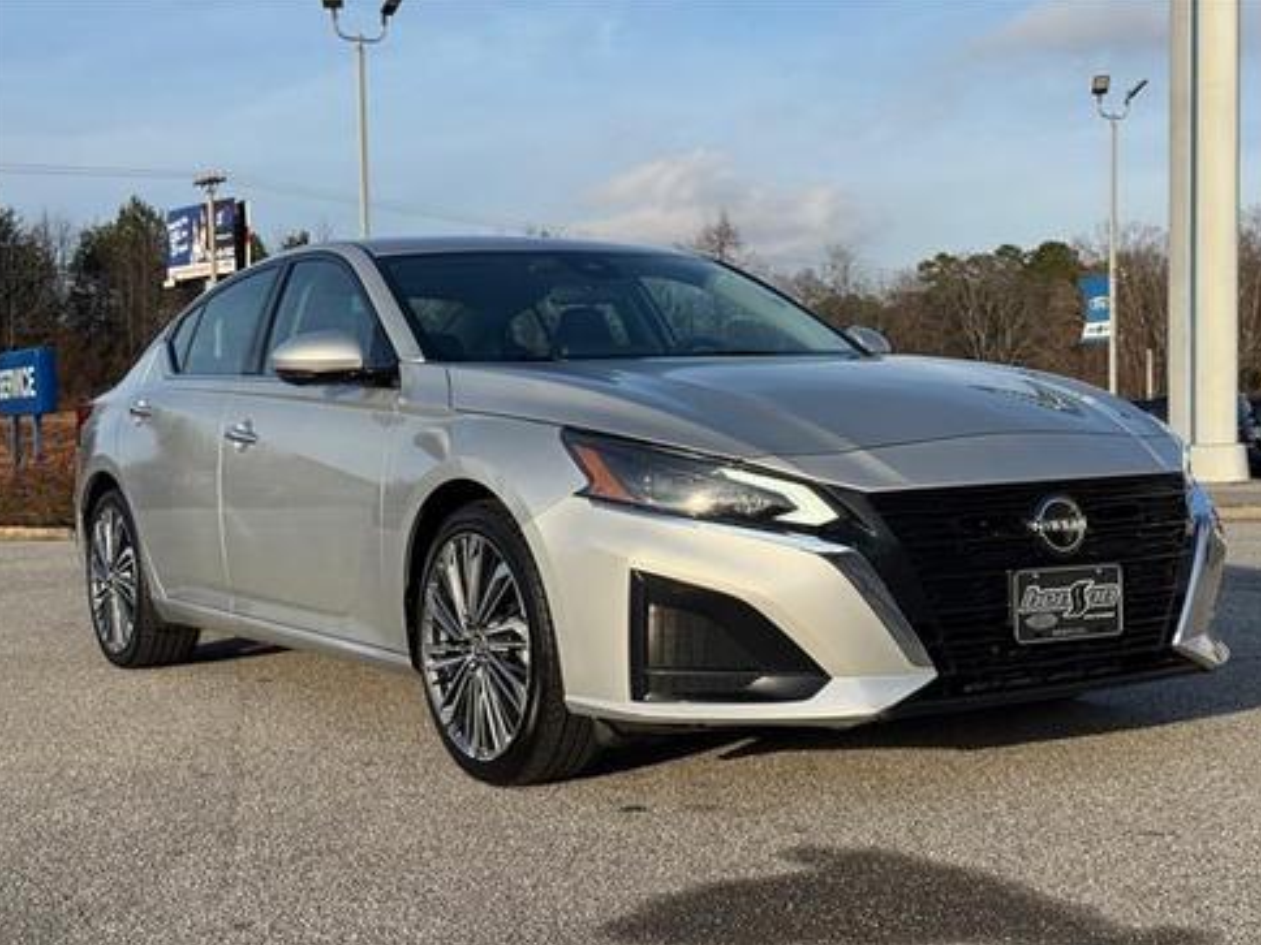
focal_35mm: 50
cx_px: 641
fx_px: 1821
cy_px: 487
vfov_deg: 29.1
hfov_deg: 38.2
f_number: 1.78
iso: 64
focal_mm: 6.76
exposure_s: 1/3817
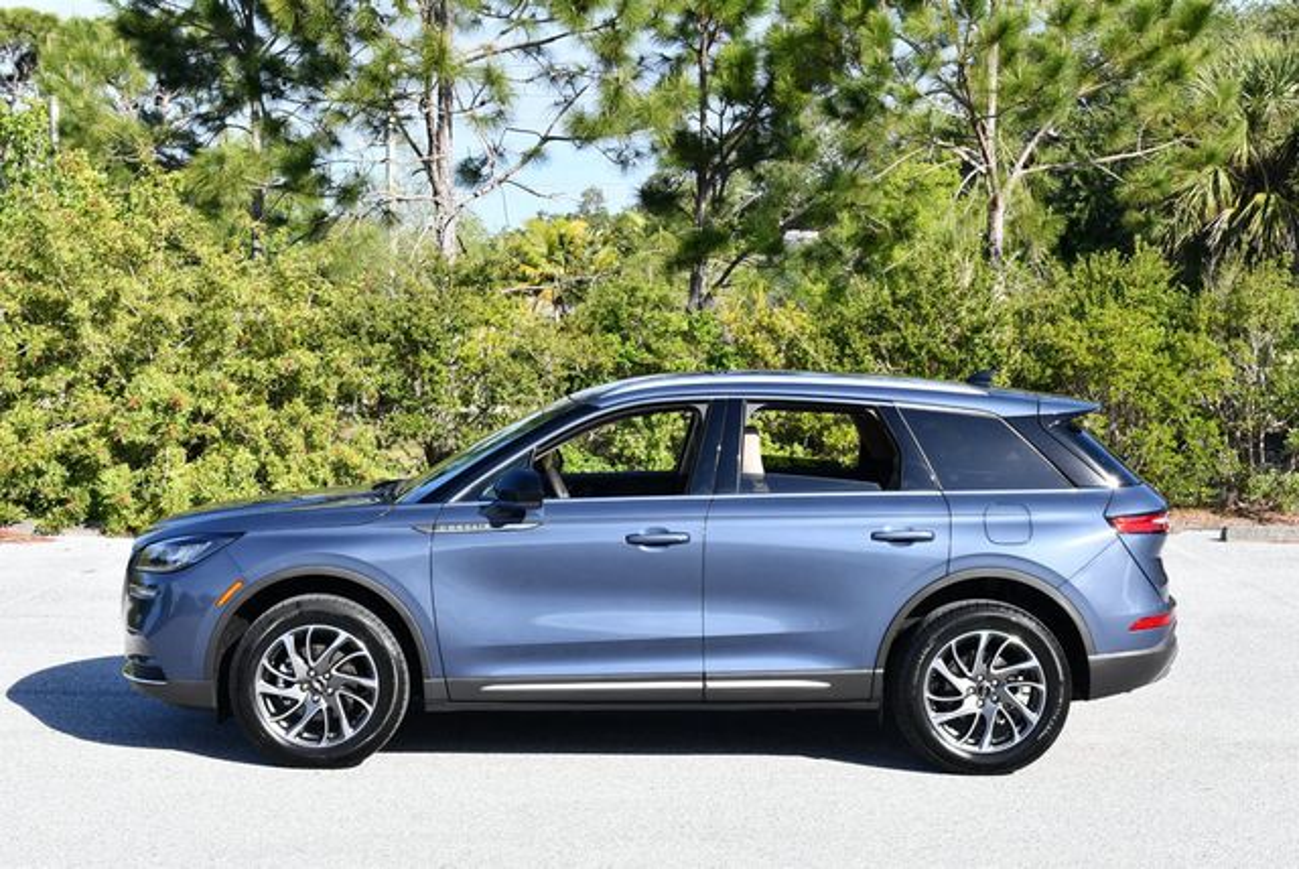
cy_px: 434
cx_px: 650
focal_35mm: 58
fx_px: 2095
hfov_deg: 34.5
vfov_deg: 23.4
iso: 200
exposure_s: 1/250
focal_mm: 29
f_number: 8
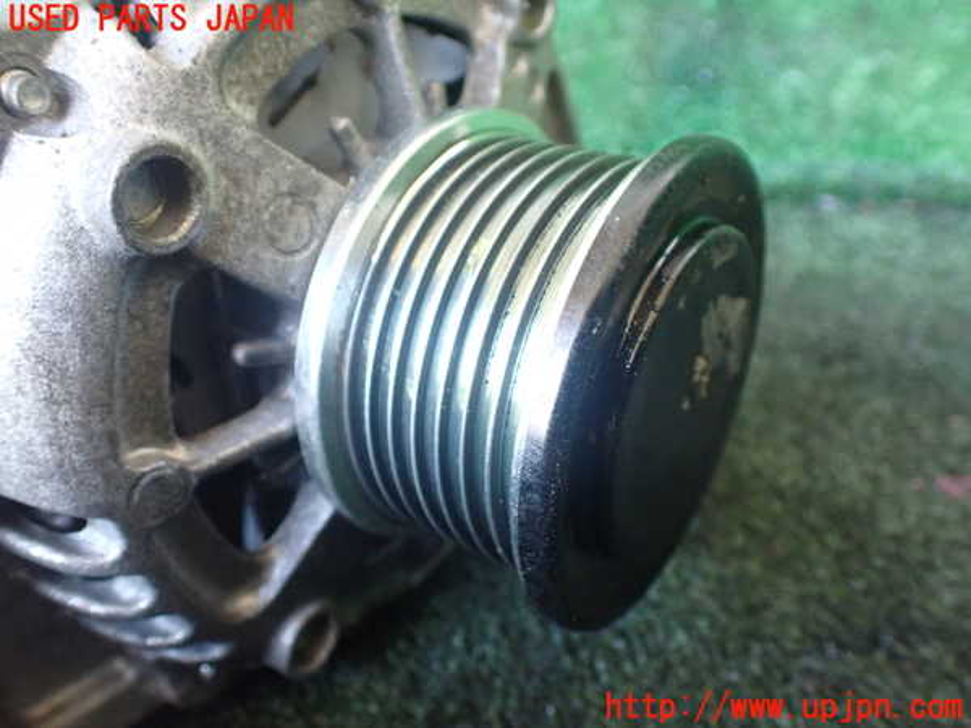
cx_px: 486
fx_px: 842
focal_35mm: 30
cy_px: 364
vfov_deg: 46.8
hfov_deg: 60.0
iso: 800
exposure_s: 1/50
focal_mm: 5.4
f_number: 2.3
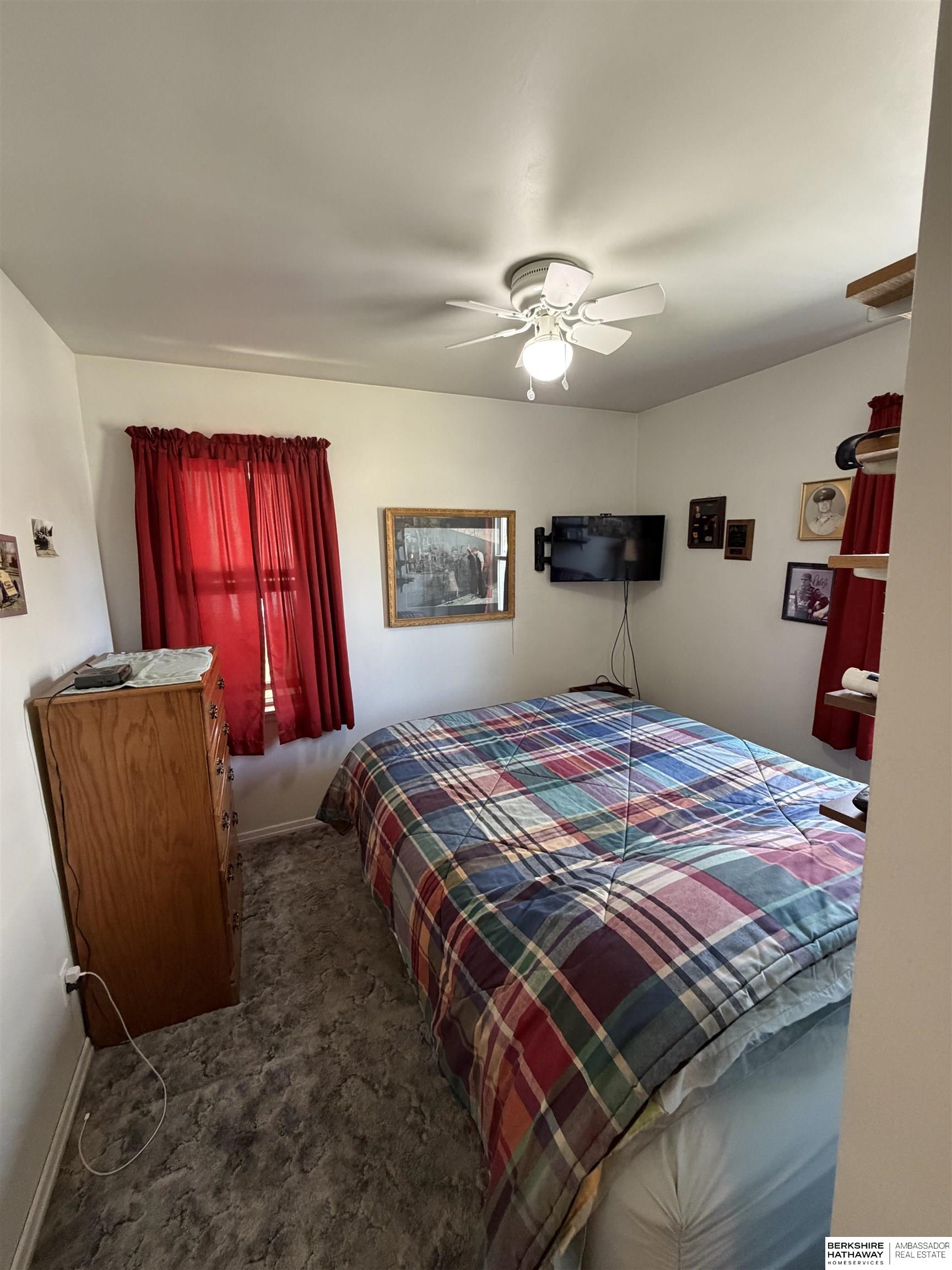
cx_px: 476
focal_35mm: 14
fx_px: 513
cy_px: 635
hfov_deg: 85.7
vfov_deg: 102.1
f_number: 2.2
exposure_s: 1/60
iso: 400
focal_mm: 2.22
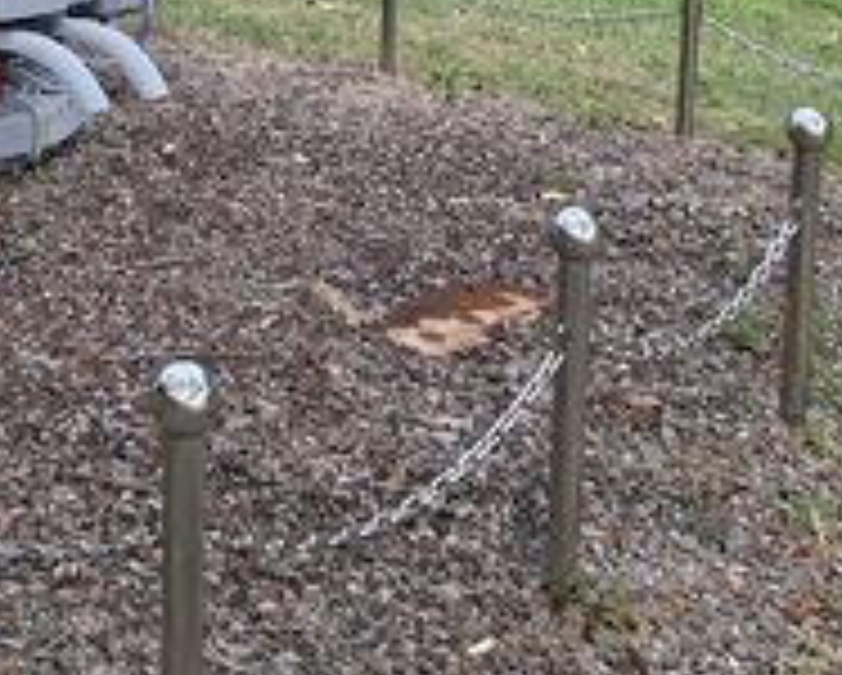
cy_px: -243
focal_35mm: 72
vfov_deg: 19.4
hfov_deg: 25.1
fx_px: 1796
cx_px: 5
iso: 50
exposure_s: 1/600
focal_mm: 5.54
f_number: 1.8
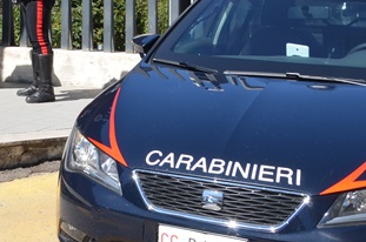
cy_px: -147
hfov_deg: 20.8
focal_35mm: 89
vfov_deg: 14.1
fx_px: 903
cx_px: -115
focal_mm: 18
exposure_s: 1/200
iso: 100
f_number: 8
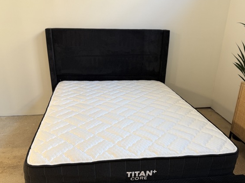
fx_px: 212
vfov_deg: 46.5
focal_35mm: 30
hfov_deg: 60.0
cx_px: 123
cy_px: 112
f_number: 1.78
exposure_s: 1/60
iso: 125
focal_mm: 6.76
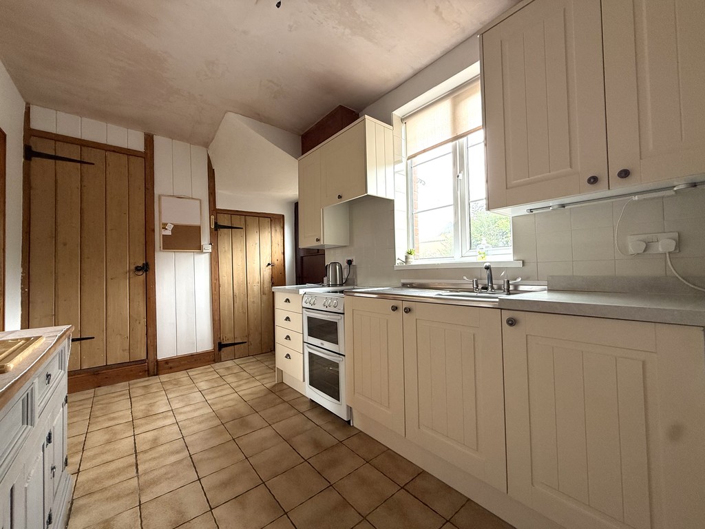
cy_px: 264
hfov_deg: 102.1
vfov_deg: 85.7
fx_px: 285
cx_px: 352
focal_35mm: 14
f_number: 2.2
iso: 100
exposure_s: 1/99
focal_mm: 2.22
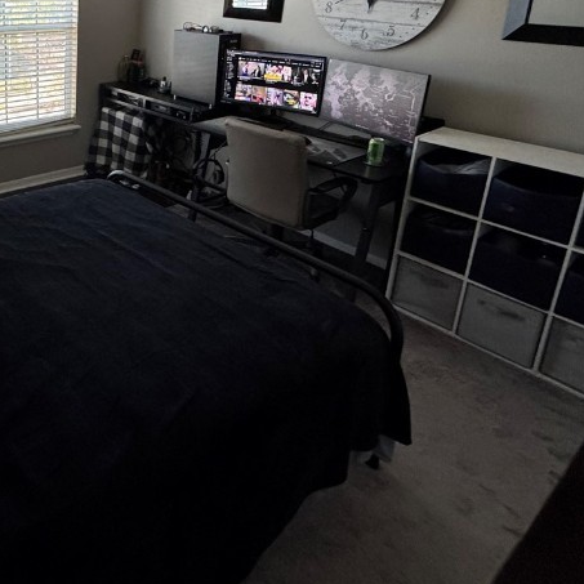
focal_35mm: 28
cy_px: 115
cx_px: 61
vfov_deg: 53.4
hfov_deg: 50.9
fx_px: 534
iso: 320
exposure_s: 1/120
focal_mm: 2.22
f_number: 2.2
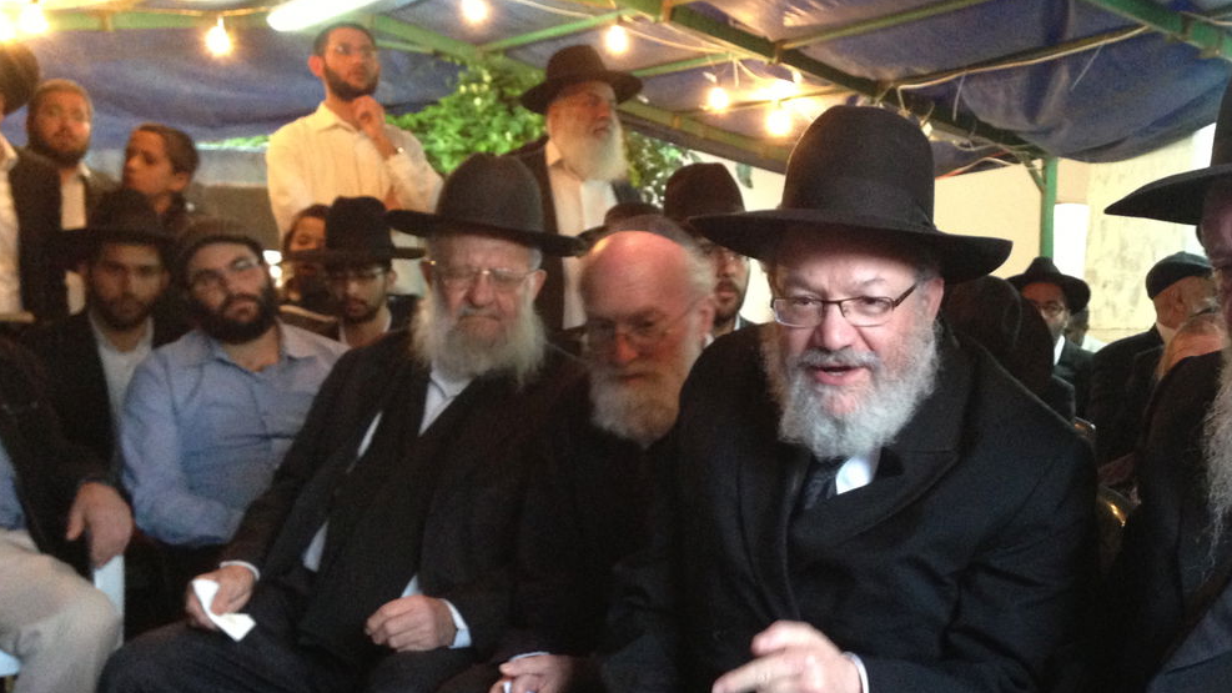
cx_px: 830
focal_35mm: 51
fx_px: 1666
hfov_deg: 40.0
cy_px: 422
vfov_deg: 23.4
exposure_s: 1/20
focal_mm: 4.13
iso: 400
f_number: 2.4
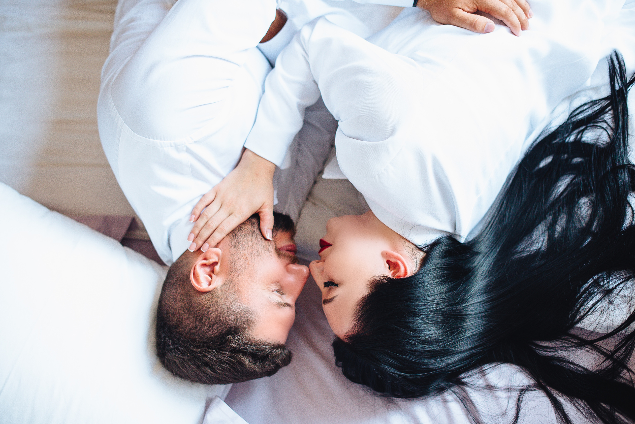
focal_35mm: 50
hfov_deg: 39.6
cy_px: 212
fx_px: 882
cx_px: 318
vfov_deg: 27.0
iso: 800
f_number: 2.5
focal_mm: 50
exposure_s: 1/250
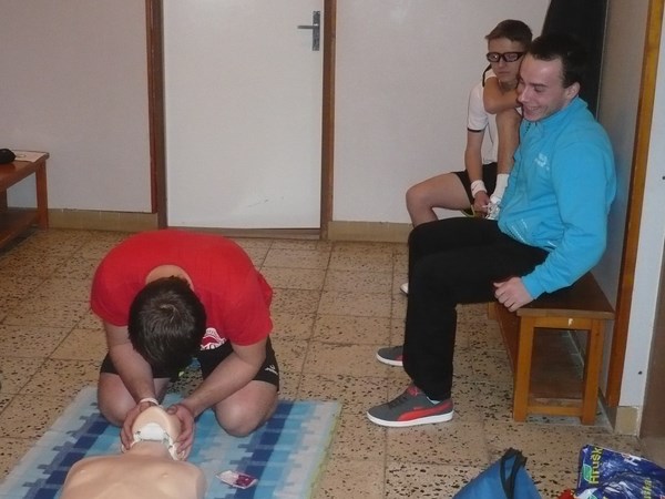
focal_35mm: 55
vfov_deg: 26.6
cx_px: 332
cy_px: 250
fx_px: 1057
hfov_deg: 34.9
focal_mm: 6.6
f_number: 3
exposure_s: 1/30
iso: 400
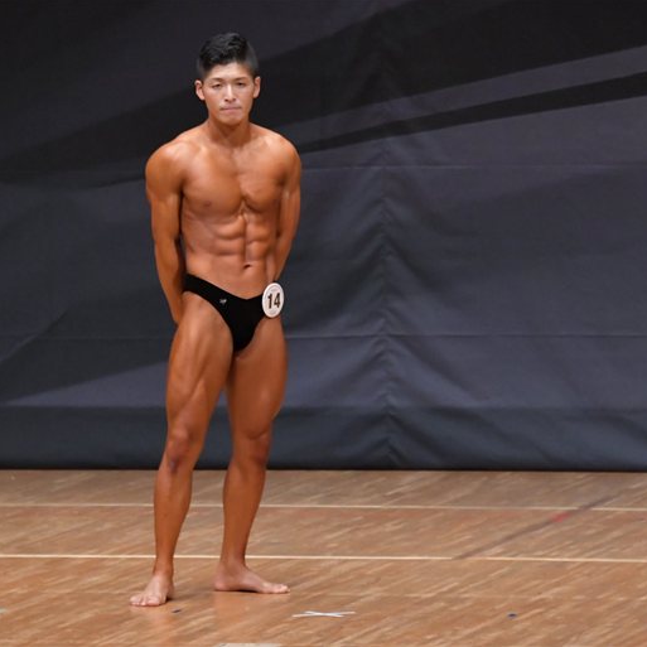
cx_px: 224
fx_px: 8141
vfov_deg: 4.6
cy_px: 323
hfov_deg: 4.6
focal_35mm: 385
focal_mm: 200
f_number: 5.6
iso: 6400
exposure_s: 1/400
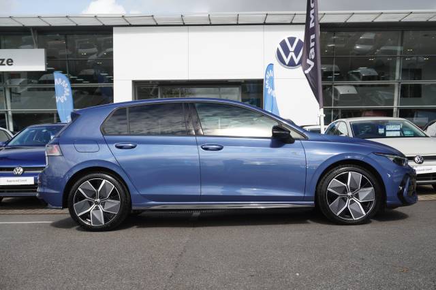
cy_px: 145
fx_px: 472
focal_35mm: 39
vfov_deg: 34.2
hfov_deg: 49.6
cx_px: 218
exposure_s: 1/160
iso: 100
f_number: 7.1
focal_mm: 26
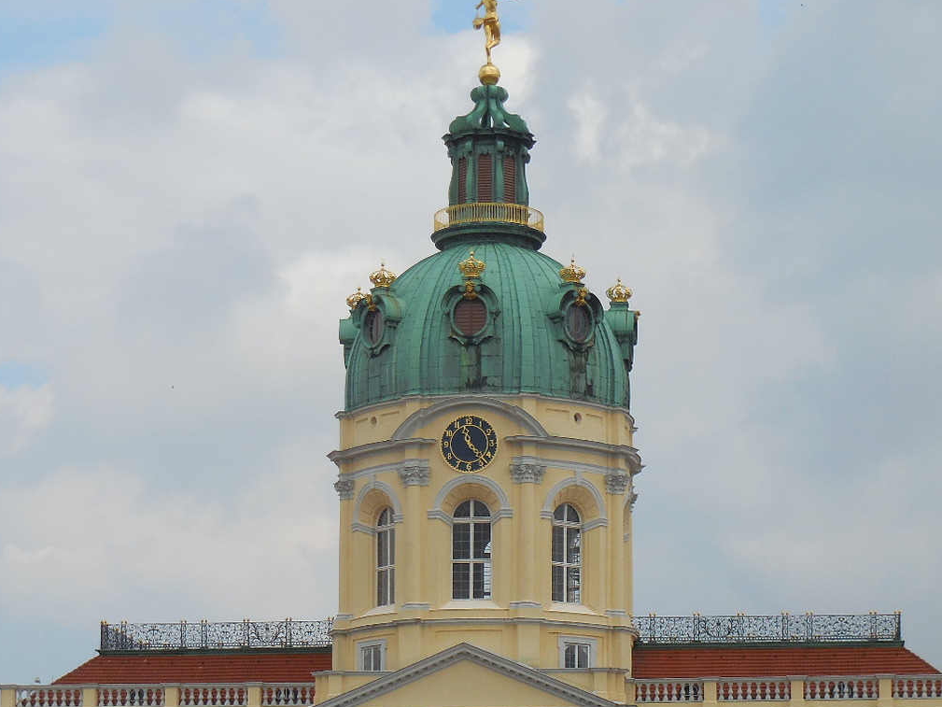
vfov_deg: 13.3
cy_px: 548
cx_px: 435
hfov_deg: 17.7
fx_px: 3021
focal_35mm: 111
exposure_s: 1/1000
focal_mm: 12.6
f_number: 4.7
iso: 125
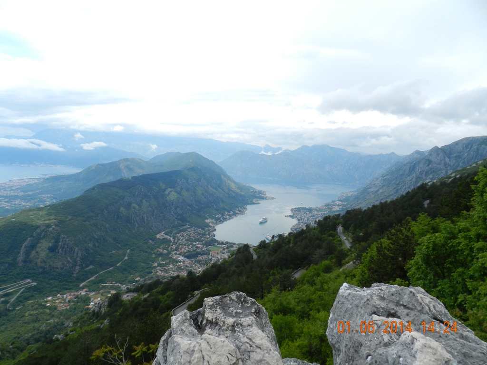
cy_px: 182
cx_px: 244
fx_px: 324
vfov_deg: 58.9
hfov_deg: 73.9
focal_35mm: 23
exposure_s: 1/640
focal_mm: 4
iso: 160
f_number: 4
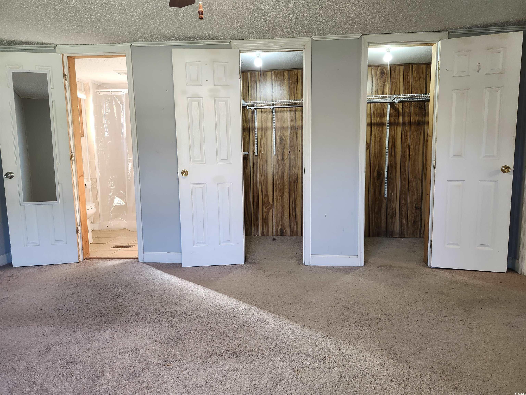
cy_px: 198
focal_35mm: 23
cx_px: 263
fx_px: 349
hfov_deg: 73.9
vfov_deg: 58.9
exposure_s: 1/120
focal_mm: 5.54
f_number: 1.8
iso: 320
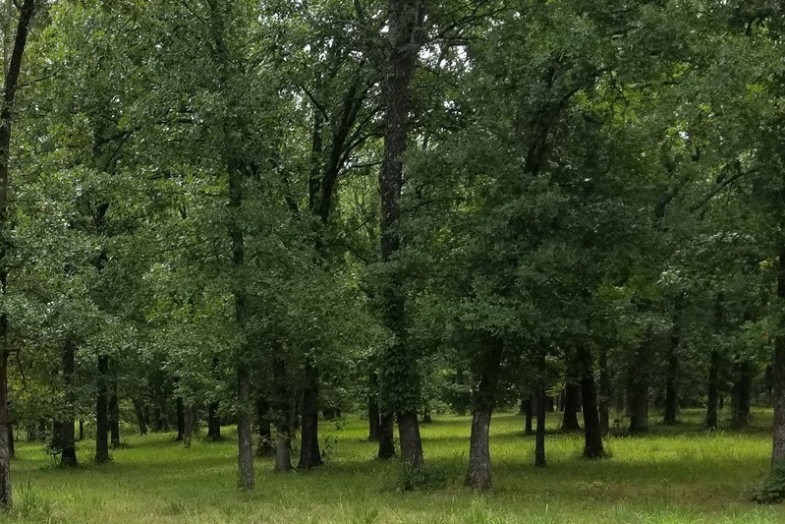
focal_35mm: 65
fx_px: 1418
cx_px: 69
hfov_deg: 29.6
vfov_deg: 20.5
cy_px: 465
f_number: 1.7
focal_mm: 4.3
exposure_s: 1/1164
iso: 50
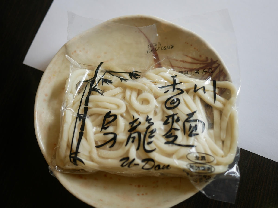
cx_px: 139
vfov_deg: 36.0
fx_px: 321
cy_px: 104
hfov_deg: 46.8
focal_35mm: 40
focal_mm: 20
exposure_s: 1/200
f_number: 2.2
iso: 200
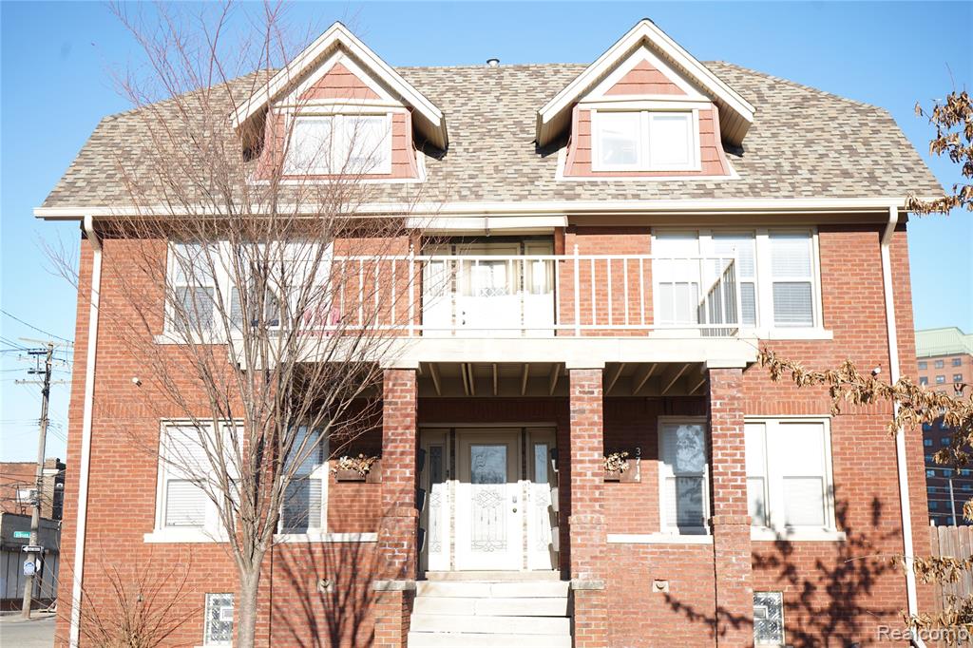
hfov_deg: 44.5
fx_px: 1189
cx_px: 486
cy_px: 324
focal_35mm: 44
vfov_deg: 30.5
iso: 160
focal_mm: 44
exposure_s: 1/250
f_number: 5.6
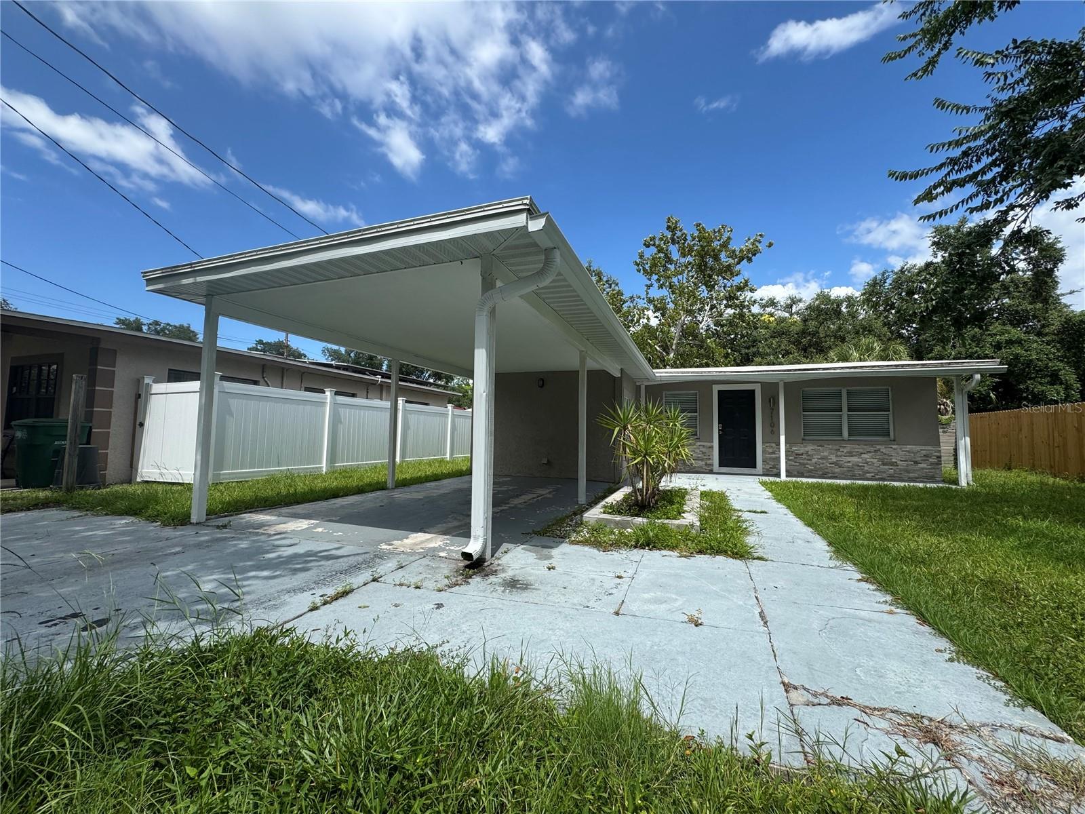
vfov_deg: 85.7
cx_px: 542
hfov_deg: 102.1
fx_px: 439
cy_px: 407
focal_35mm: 14
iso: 50
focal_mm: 2.22
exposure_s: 1/1420
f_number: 2.2
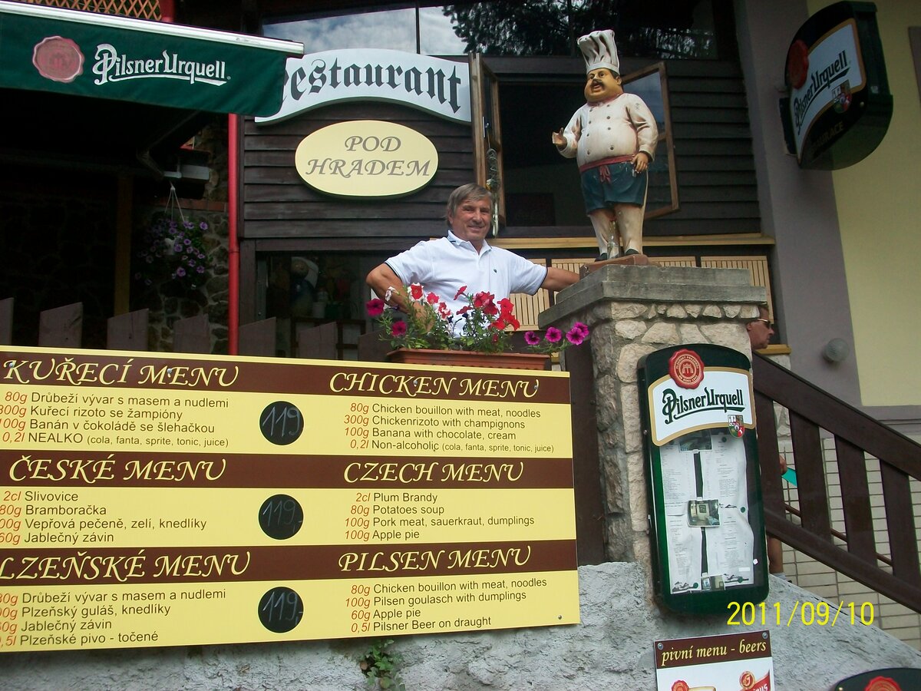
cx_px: 460
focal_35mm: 34
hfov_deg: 54.0
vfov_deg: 41.8
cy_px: 346
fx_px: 905
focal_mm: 5.7
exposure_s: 1/640
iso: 80
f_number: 2.8
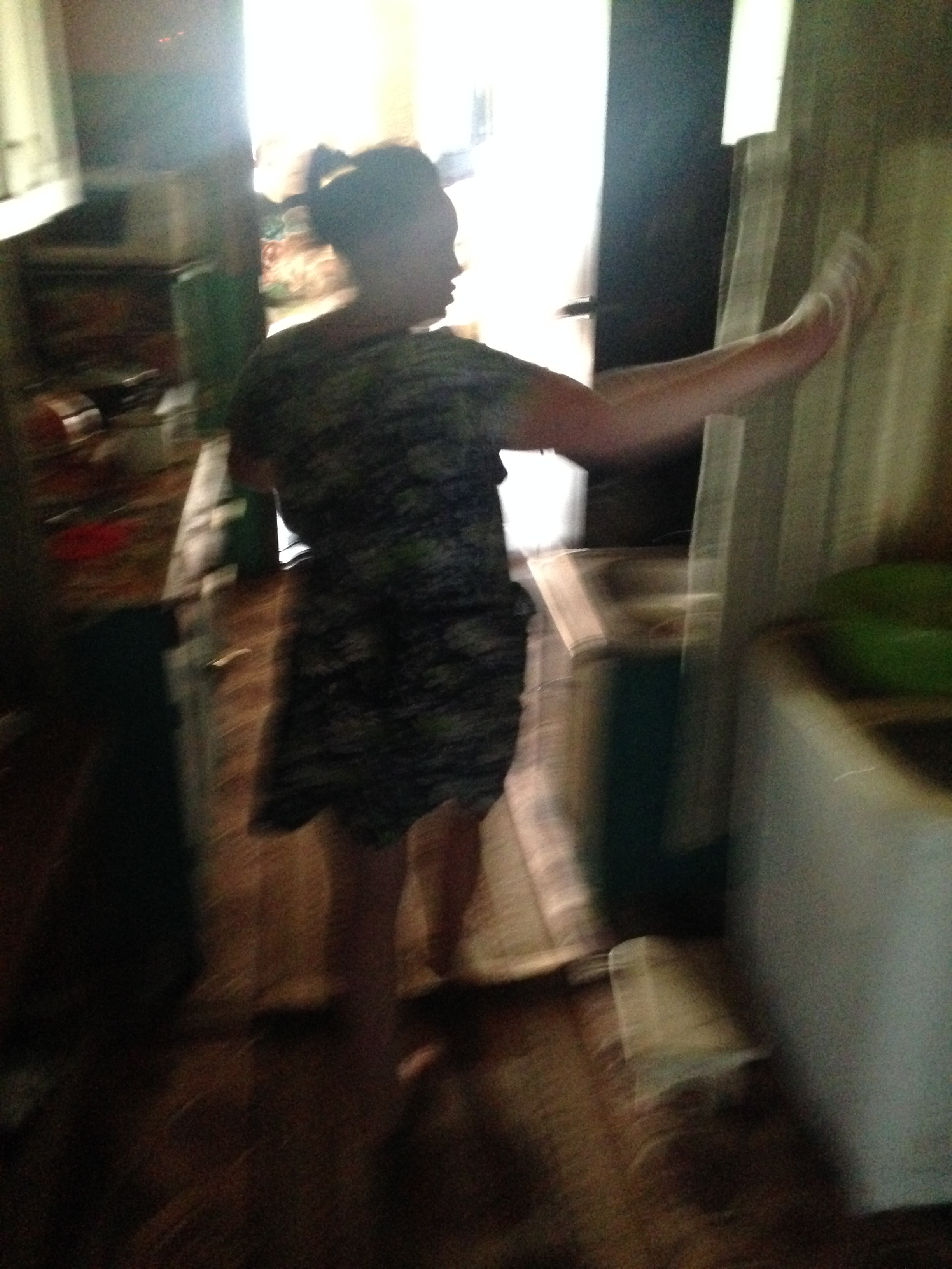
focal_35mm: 33
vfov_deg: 55.4
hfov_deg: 42.9
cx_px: 476
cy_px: 634
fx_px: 1210
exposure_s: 1/15
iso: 800
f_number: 2.4
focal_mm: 4.12
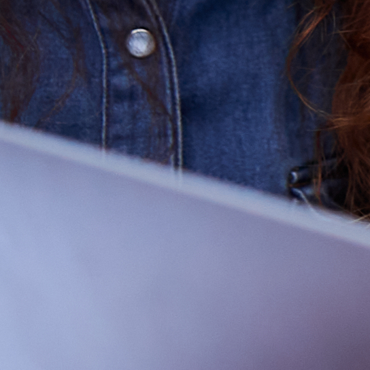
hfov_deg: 5.5
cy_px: -204
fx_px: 3507
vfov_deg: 6.0
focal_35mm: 290
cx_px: 1302
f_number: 4
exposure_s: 1/320
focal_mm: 31
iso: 640
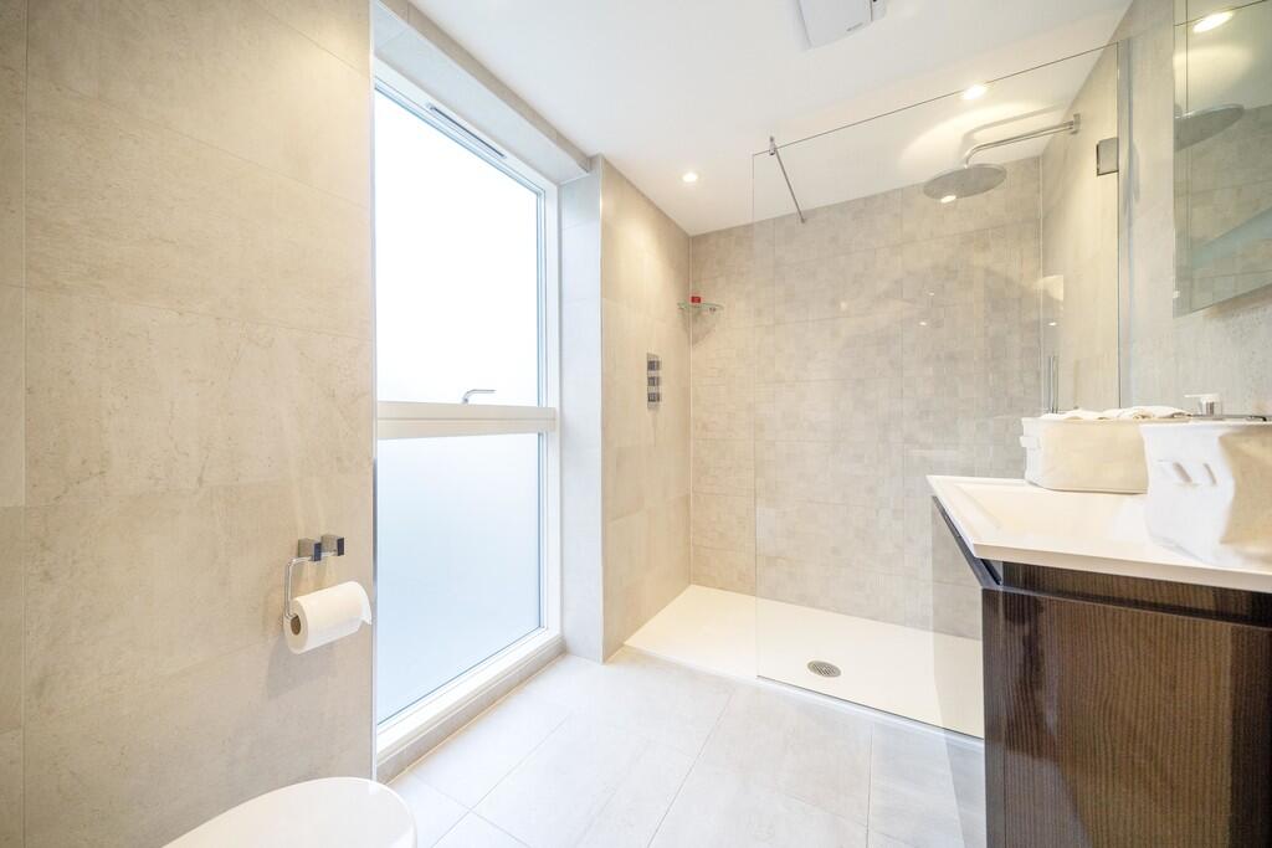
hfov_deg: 112.6
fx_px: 424
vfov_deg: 90.0
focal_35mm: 12
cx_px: 636
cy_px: 424
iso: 500
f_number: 5
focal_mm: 12
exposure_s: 1/50
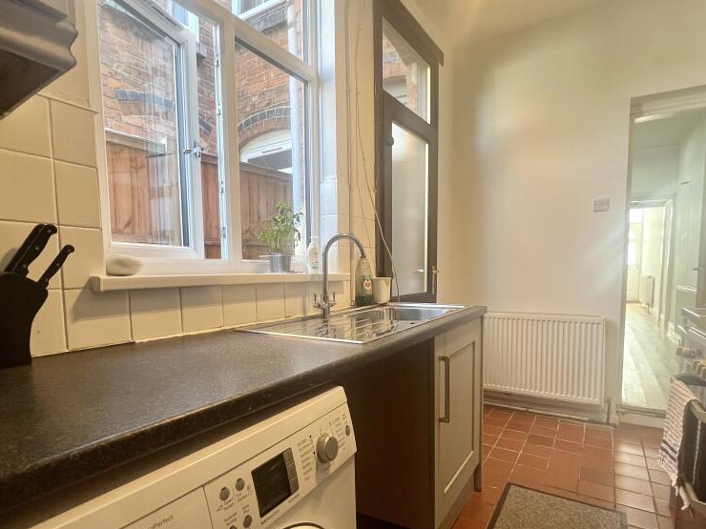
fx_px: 367
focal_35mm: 18
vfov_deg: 71.2
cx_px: 356
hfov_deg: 87.8
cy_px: 305
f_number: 1.8
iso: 200
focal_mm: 1.57
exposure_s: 1/100
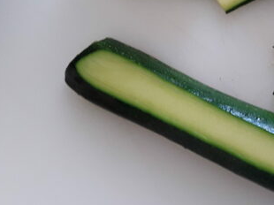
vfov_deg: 23.2
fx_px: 482
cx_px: 301
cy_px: 10
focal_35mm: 61
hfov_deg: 28.8
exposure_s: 1/33
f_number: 1.9
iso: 64
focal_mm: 2.91
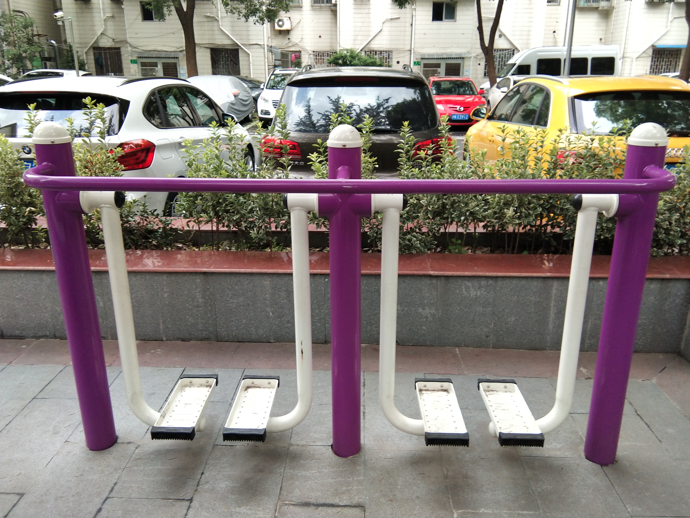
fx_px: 618
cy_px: 259
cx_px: 345
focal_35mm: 31
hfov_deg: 58.4
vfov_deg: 45.4
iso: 80
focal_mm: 3.69
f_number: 2.2
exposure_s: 1/100
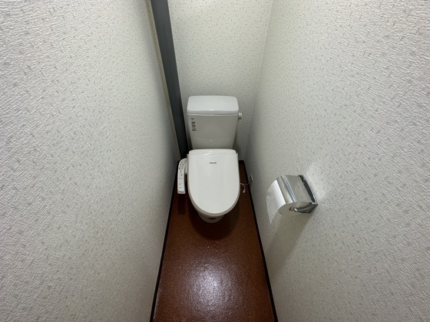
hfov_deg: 102.1
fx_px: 174
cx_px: 215
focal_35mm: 14
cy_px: 161
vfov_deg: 85.7
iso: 160
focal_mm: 2.22
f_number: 2.2
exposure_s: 1/60
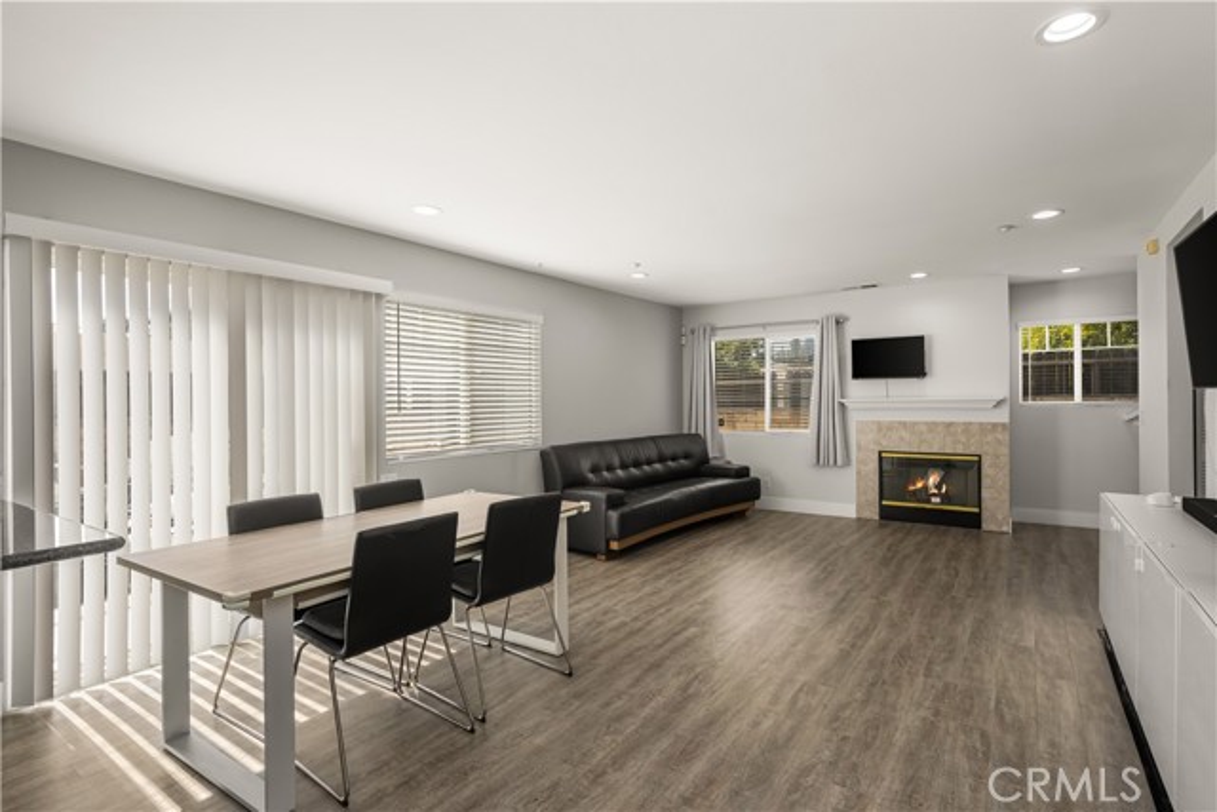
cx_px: 608
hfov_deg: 102.3
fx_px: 490
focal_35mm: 14
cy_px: 406
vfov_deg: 79.3
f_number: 5.6
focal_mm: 14.5
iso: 100
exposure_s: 1/80
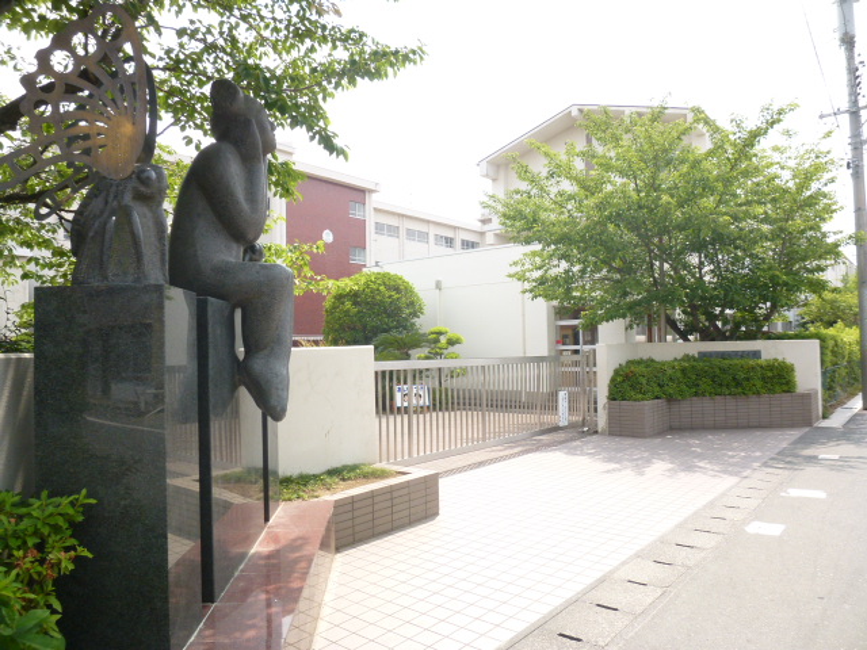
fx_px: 601
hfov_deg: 71.6
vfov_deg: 56.8
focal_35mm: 24
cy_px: 325
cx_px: 434
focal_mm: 4.3
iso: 100
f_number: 4
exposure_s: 1/320
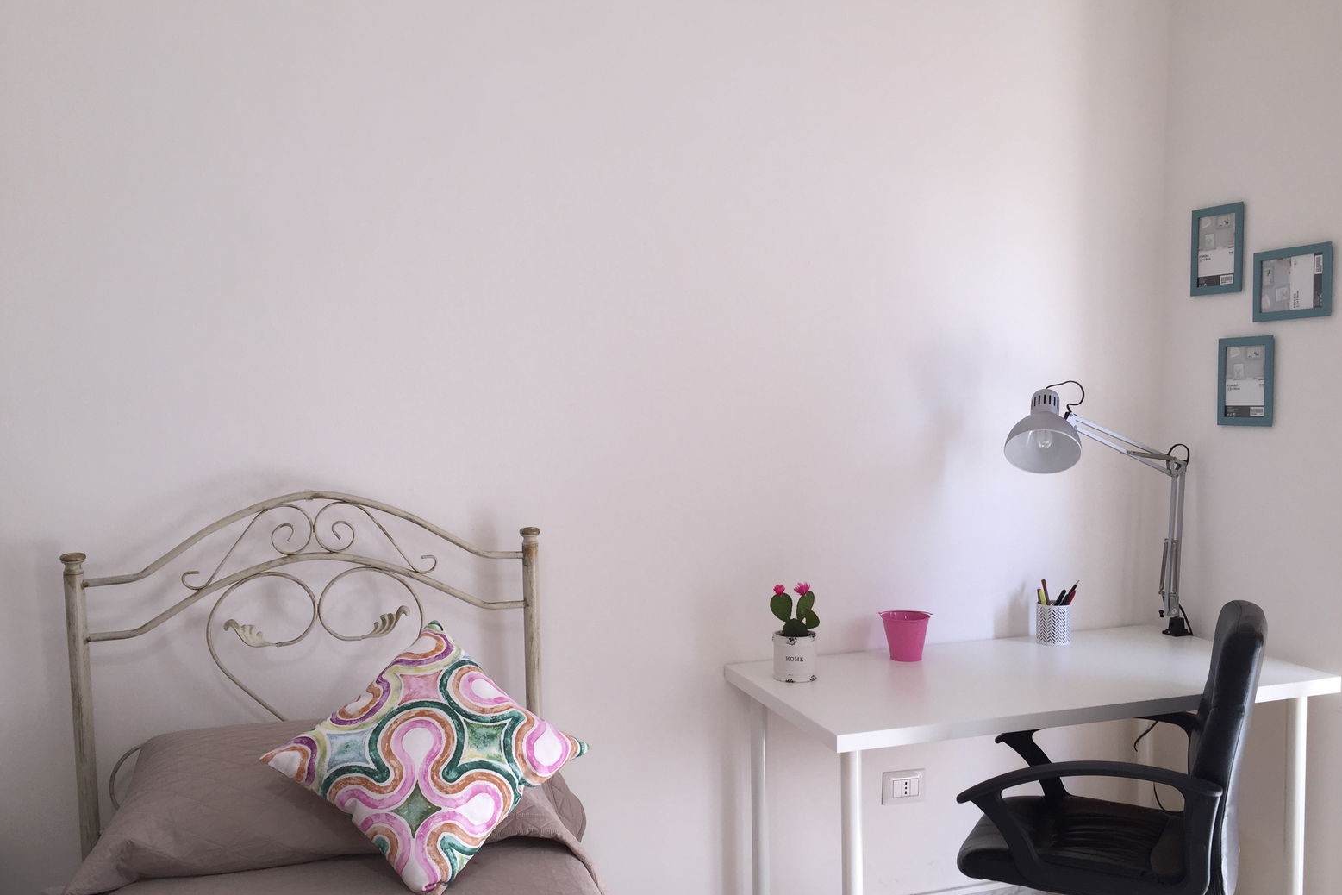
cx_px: 676
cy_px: 489
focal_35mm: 31
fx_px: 1156
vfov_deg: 42.3
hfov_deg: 60.3
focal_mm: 4.15
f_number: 2.2
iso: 32
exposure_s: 1/70
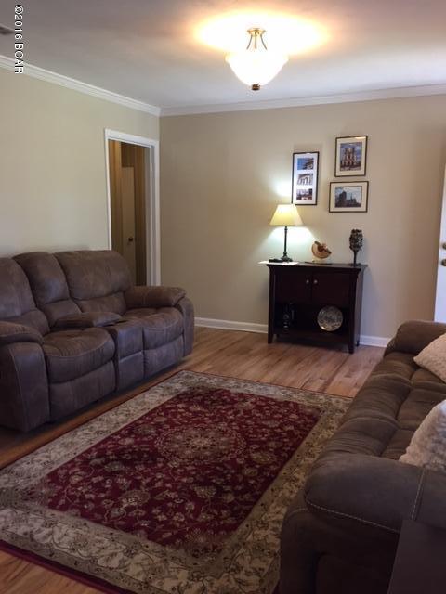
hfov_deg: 48.2
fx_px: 498
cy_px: 297
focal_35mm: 29
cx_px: 223
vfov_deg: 61.7
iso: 100
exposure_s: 1/30
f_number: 2.2
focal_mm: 4.15
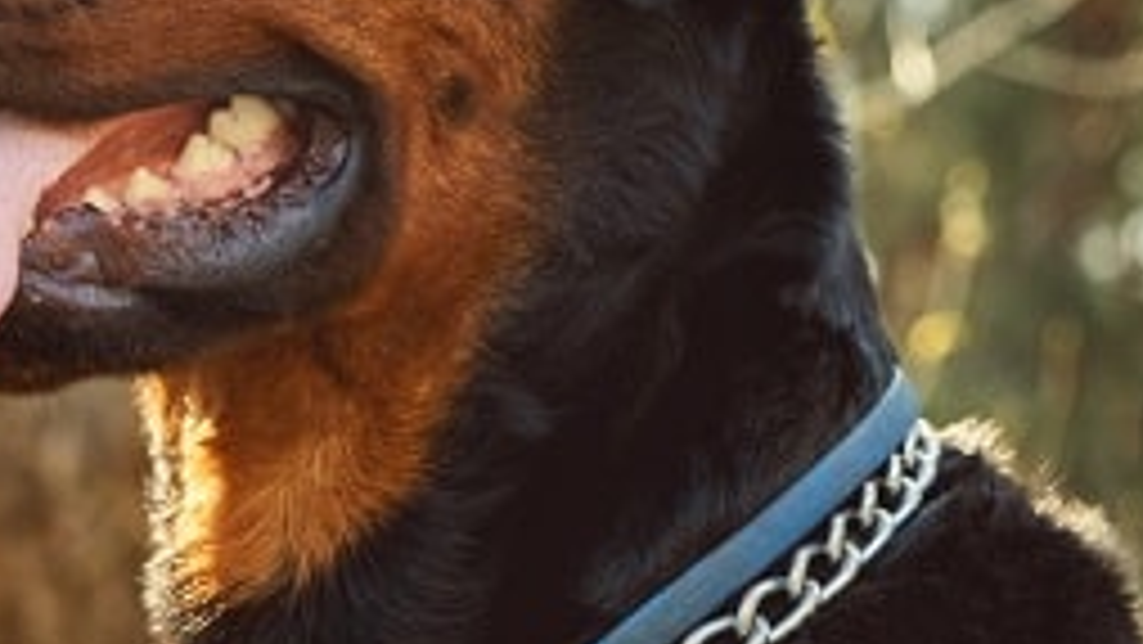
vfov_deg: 6.5
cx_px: -140
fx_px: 5699
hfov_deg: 11.3
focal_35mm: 188
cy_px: 275
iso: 320
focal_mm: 50.5
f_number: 4
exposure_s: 1/220
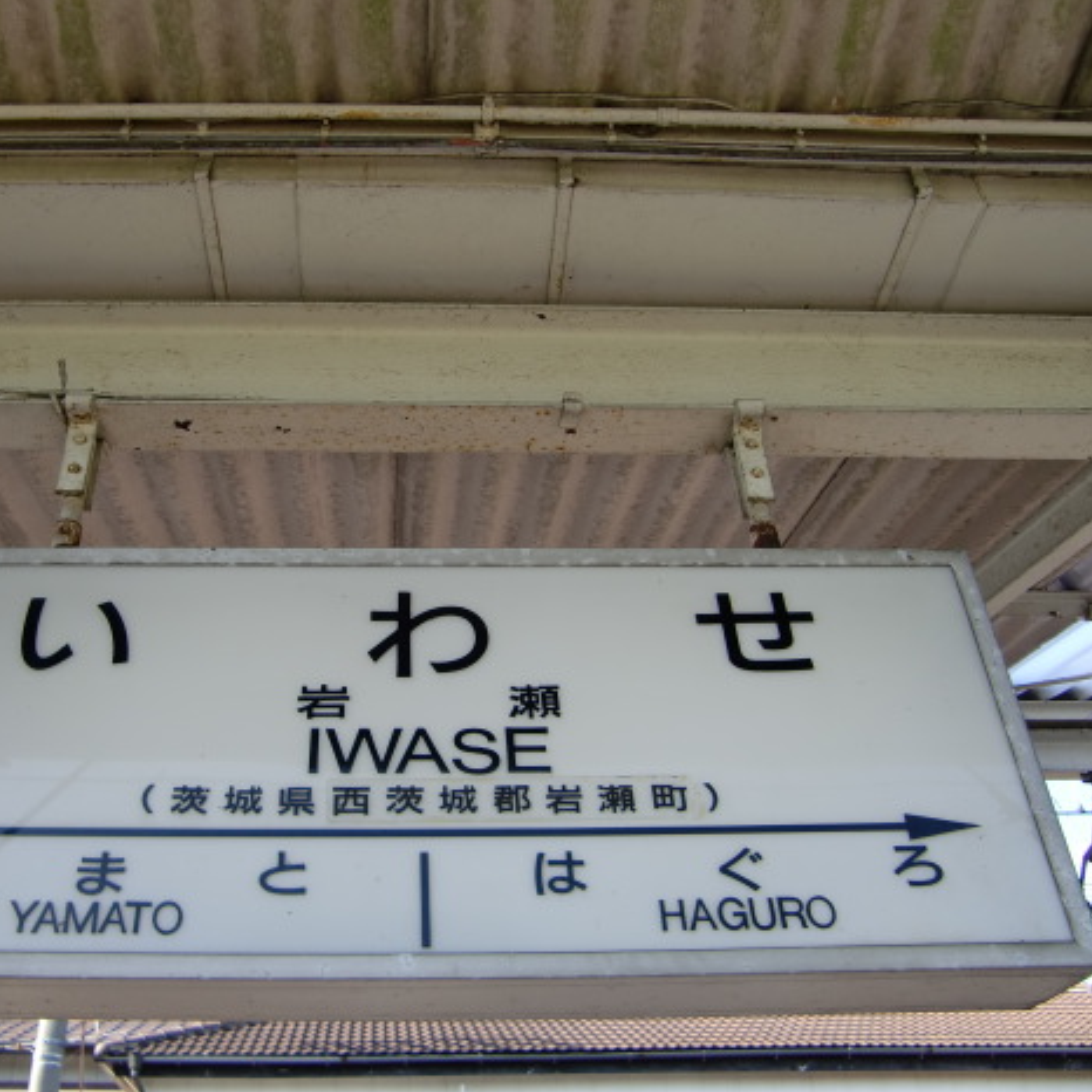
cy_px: 555
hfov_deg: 48.1
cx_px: 424
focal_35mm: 34
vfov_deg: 48.4
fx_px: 1213
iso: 64
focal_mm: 4.9
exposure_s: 1/250
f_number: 2.6
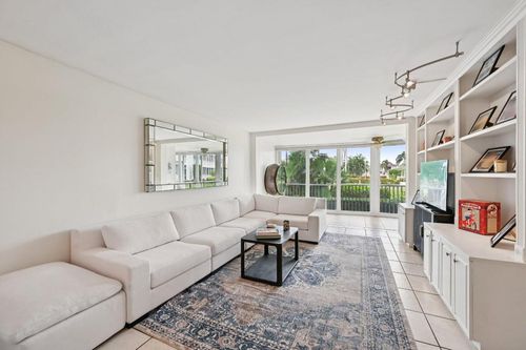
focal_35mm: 14
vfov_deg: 81.2
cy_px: 175
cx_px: 263
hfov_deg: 104.3
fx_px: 204
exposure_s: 1/100
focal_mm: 14
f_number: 8
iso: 800
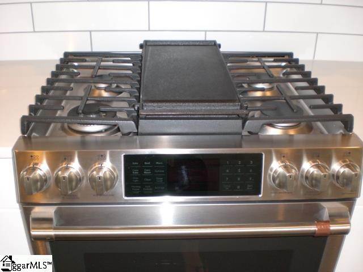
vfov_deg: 37.7
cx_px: 182
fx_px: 398
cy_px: 136
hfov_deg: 49.0
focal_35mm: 38
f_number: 3.1
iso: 200
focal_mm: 6.3
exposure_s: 1/60
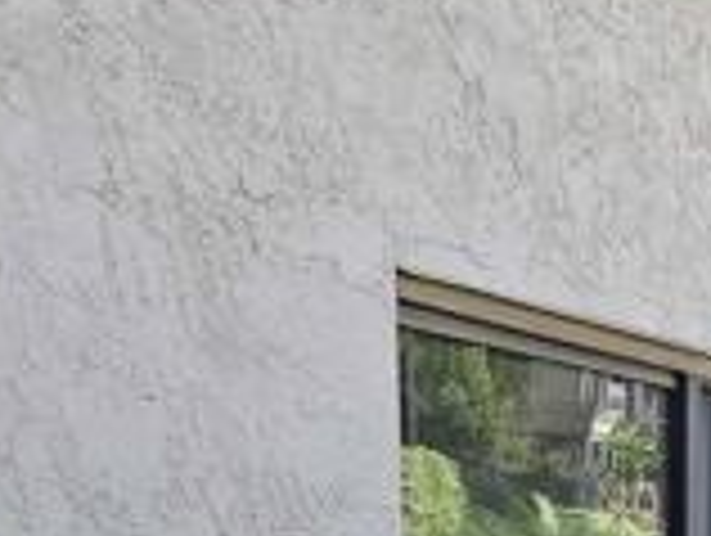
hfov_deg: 18.4
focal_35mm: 93
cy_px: 1018
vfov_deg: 13.9
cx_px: 1102
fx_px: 1913
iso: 25
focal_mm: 5.4
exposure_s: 1/184
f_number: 1.8
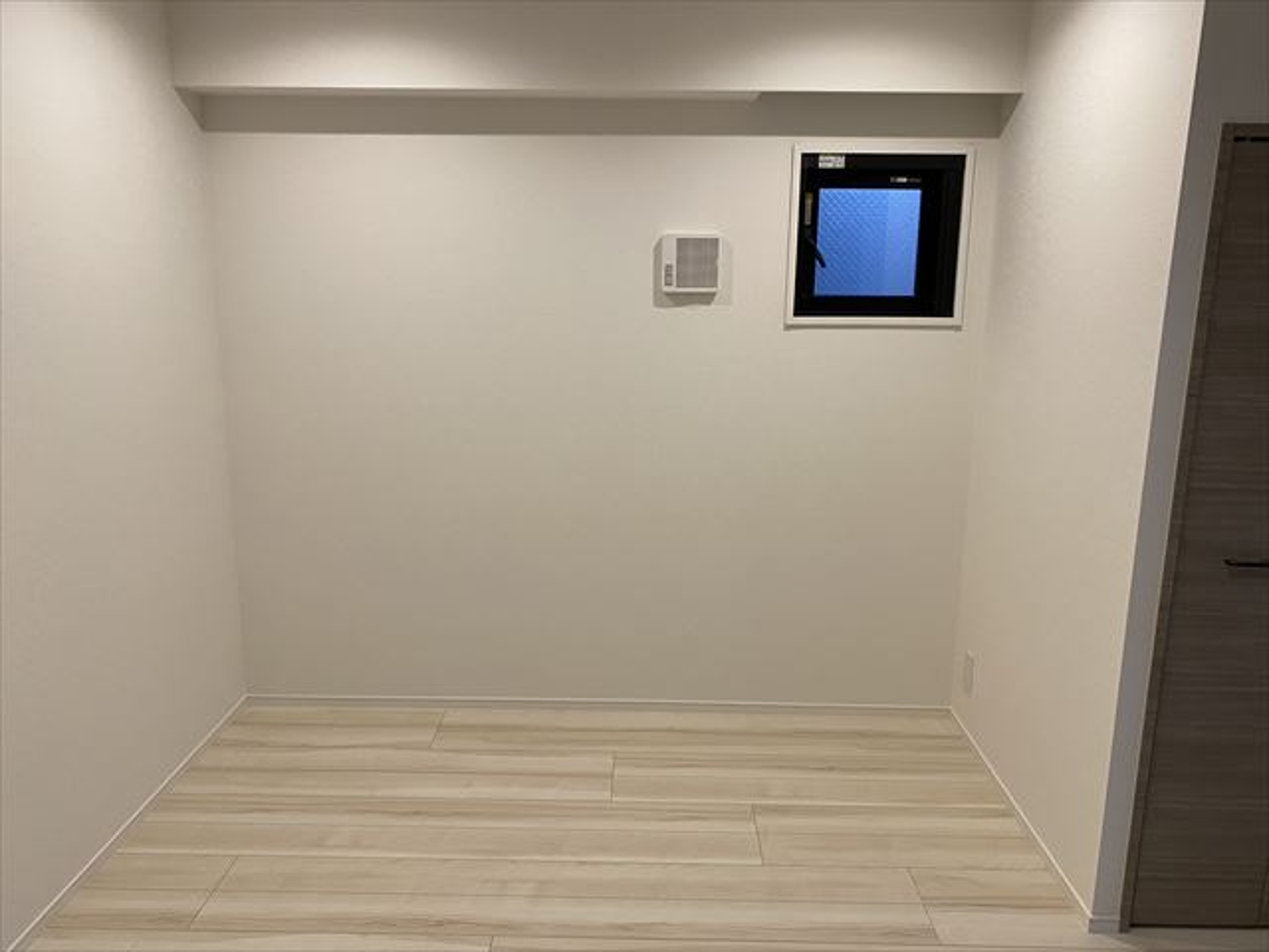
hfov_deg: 67.3
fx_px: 953
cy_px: 476
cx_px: 634
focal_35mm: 26
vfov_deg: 53.1
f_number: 1.8
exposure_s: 1/64
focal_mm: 4.25
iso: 125
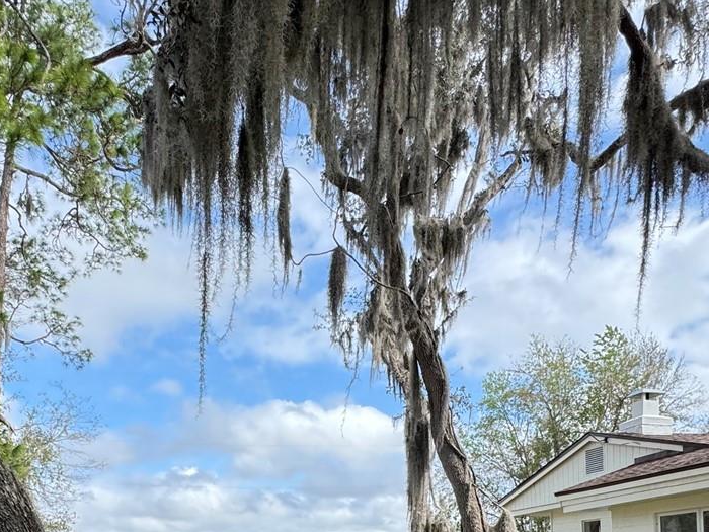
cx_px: 271
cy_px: 591
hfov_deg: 56.2
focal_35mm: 32
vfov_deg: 36.9
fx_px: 655
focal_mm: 2.22
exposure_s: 1/470
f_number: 2.2
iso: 40
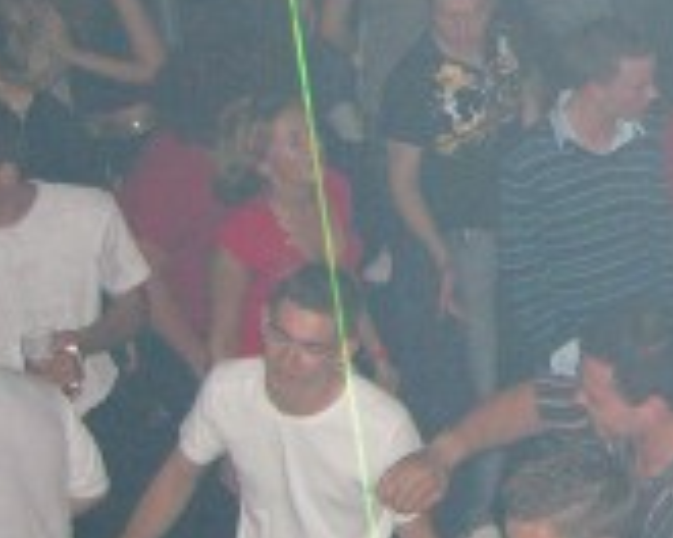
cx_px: 1024
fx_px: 2689
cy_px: 90
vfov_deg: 11.4
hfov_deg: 13.4
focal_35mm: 135
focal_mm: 7.9
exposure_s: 1/60
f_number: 2.8
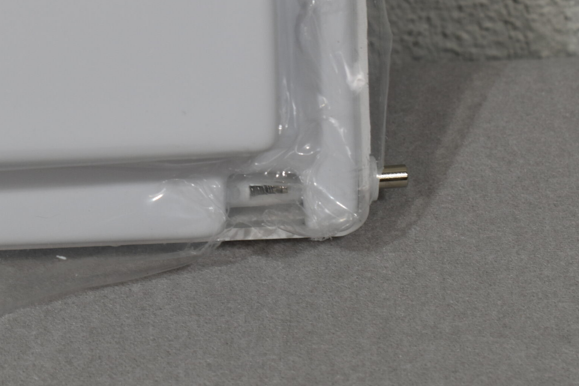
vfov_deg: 10.0
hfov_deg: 15.0
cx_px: 310
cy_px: 178
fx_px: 2200
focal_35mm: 137
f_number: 8
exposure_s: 1/60
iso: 320
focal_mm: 55
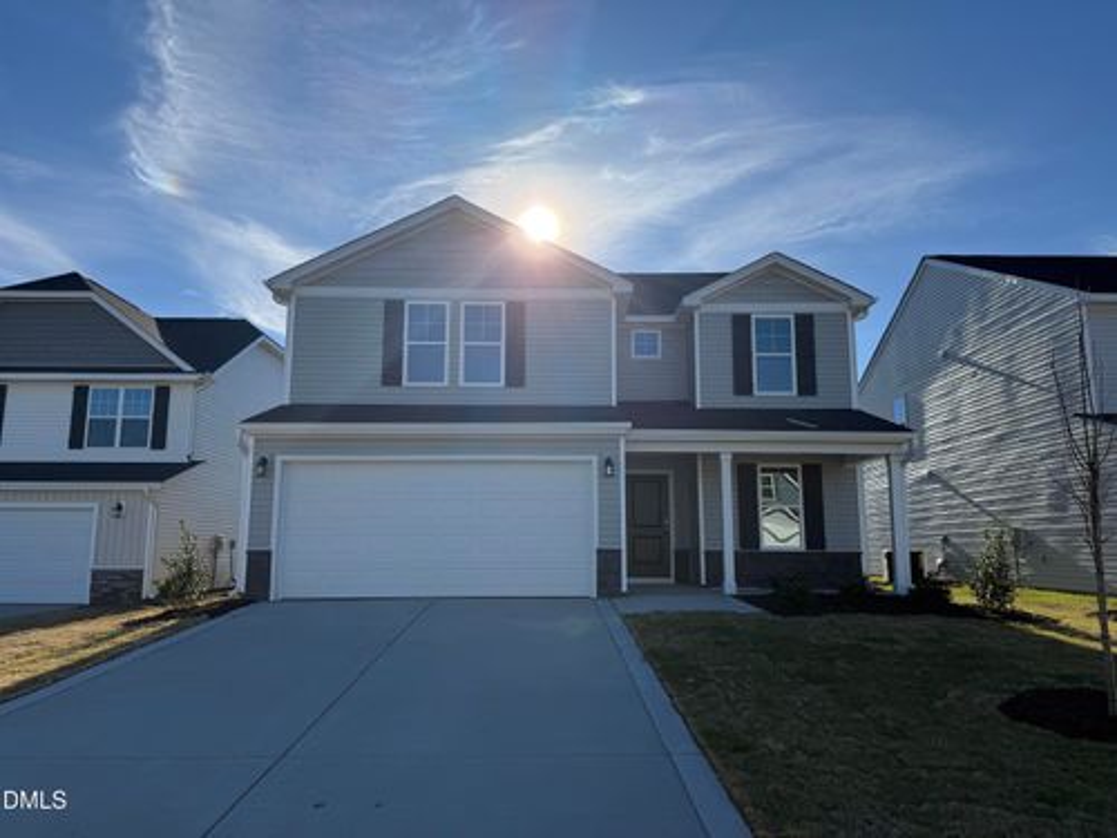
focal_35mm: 24
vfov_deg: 56.8
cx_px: 558
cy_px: 419
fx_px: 774
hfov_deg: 71.6
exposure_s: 1/7353
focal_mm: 6.76
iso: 80
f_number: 1.78
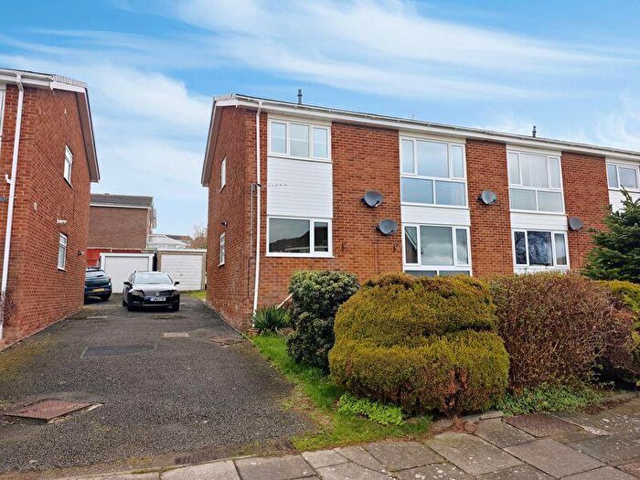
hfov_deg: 73.9
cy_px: 240
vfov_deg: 58.9
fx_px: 425
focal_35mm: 23
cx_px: 320
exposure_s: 1/926
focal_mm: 8.72
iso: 50
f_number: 2
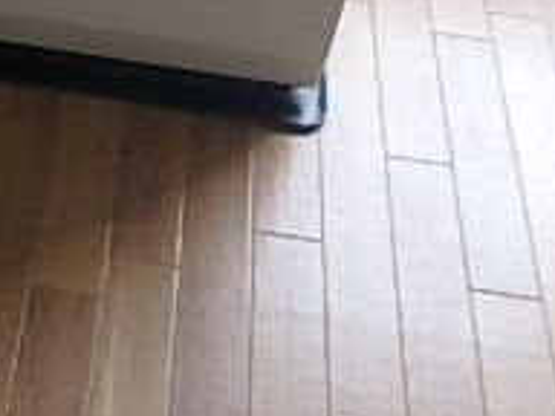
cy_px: -127
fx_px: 1122
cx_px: -3
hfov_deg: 26.3
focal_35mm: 70
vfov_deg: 19.4
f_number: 3.5
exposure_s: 1/30
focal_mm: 3.7
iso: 320
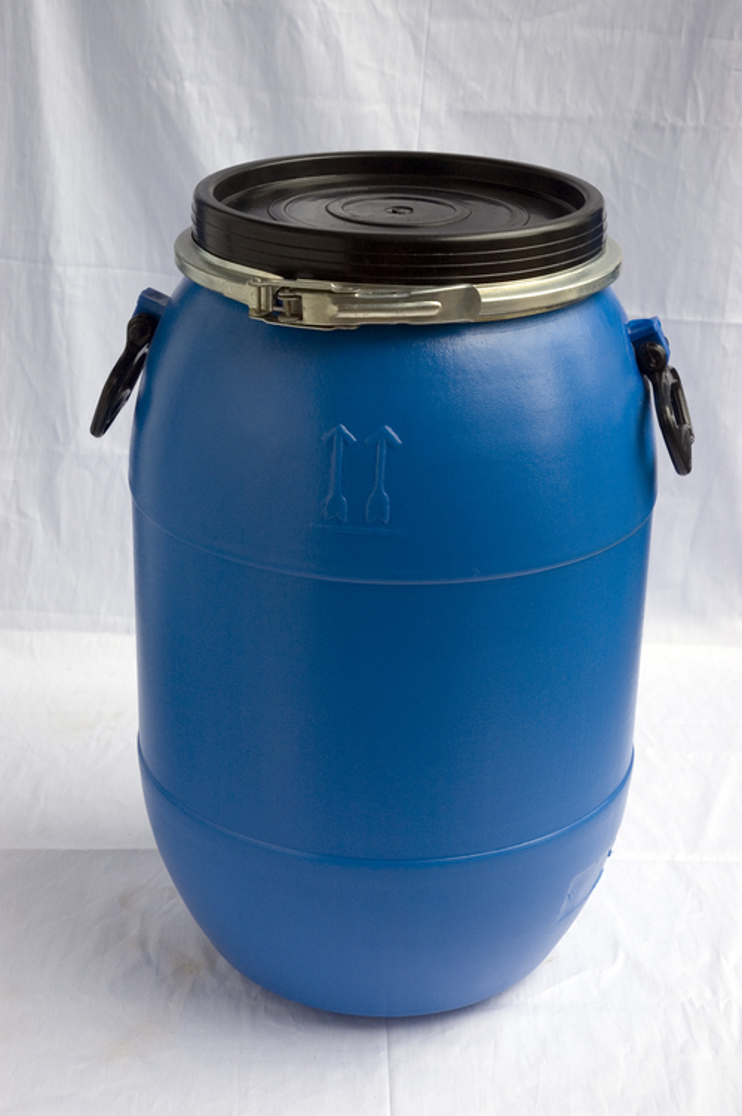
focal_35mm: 60
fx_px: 1858
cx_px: 371
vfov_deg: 33.4
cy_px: 558
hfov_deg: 22.6
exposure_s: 1/160
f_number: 6.3
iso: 320
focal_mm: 40
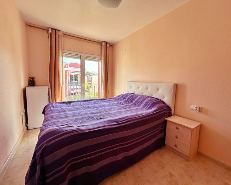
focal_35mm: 15
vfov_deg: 84.1
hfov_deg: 96.6
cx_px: 125
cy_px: 90
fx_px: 103
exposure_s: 1/112
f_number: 2.2
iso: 40
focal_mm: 2.22
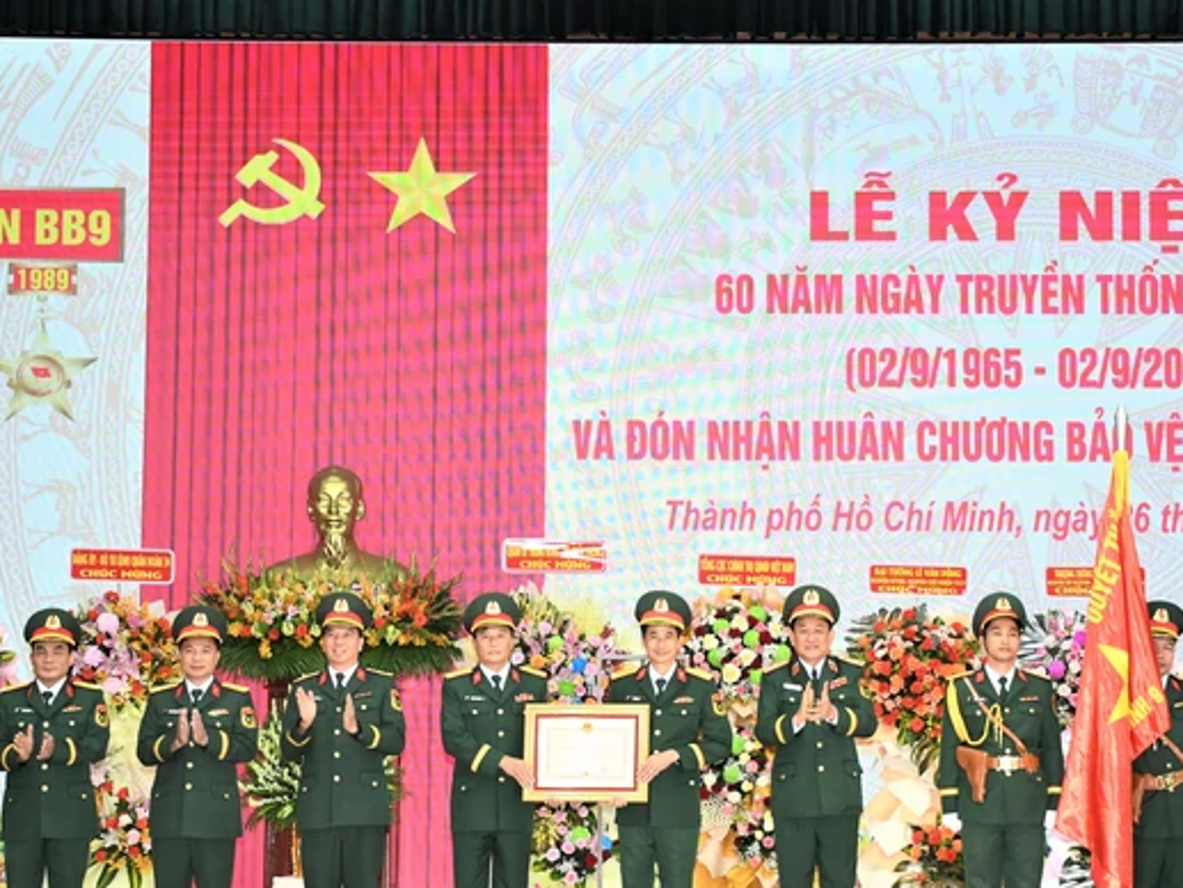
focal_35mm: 71
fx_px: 2427
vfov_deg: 20.7
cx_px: 673
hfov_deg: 27.4
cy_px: 548
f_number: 4.2
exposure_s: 1/160
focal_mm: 34
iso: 1600
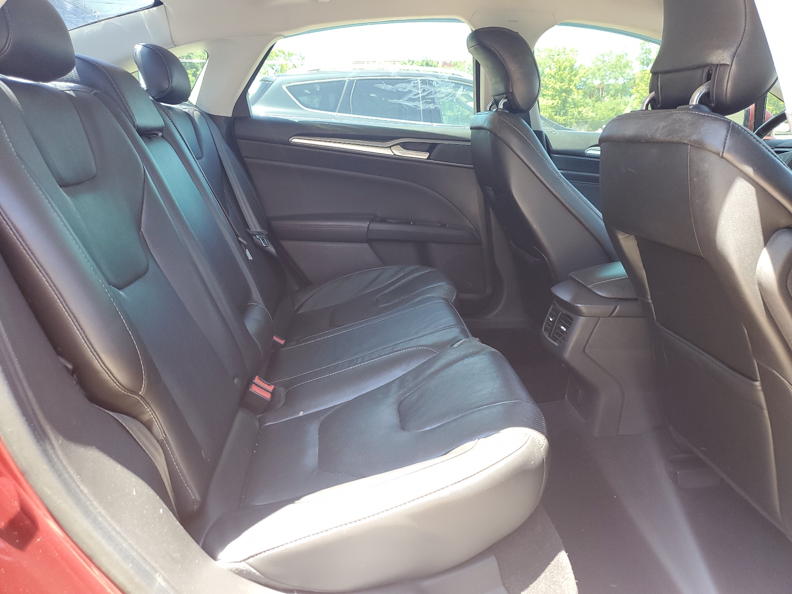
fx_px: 595
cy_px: 297
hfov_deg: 67.3
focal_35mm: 26
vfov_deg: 53.1
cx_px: 396
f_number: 1.5
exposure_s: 1/120
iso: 68
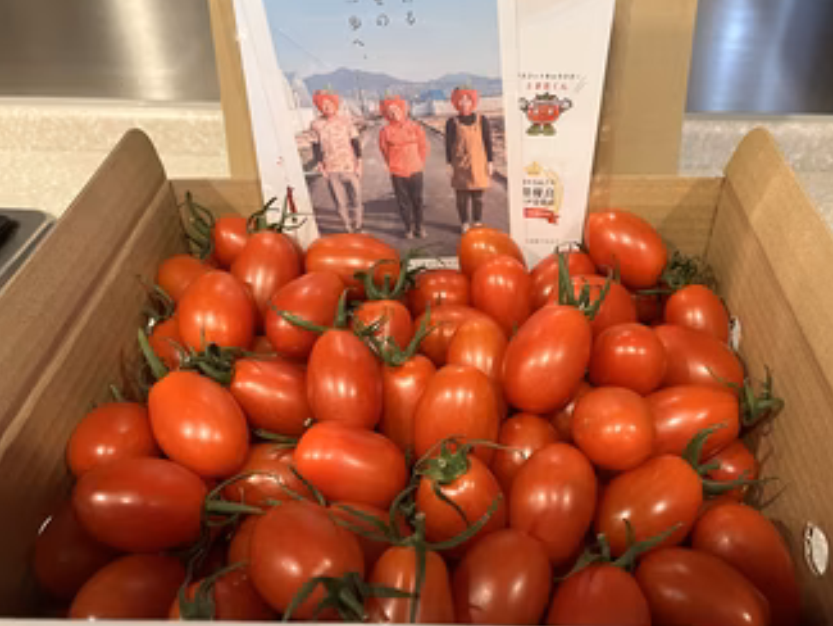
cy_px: 372
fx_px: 770
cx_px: 446
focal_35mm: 32
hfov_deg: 56.7
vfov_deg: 44.0
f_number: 1.6
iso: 400
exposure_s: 1/50
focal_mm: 5.1
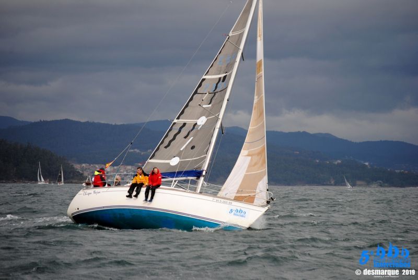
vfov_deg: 7.5
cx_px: 209
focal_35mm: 183
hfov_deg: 11.2
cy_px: 140
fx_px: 2129
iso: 200
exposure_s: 1/500
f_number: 5.6
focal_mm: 122
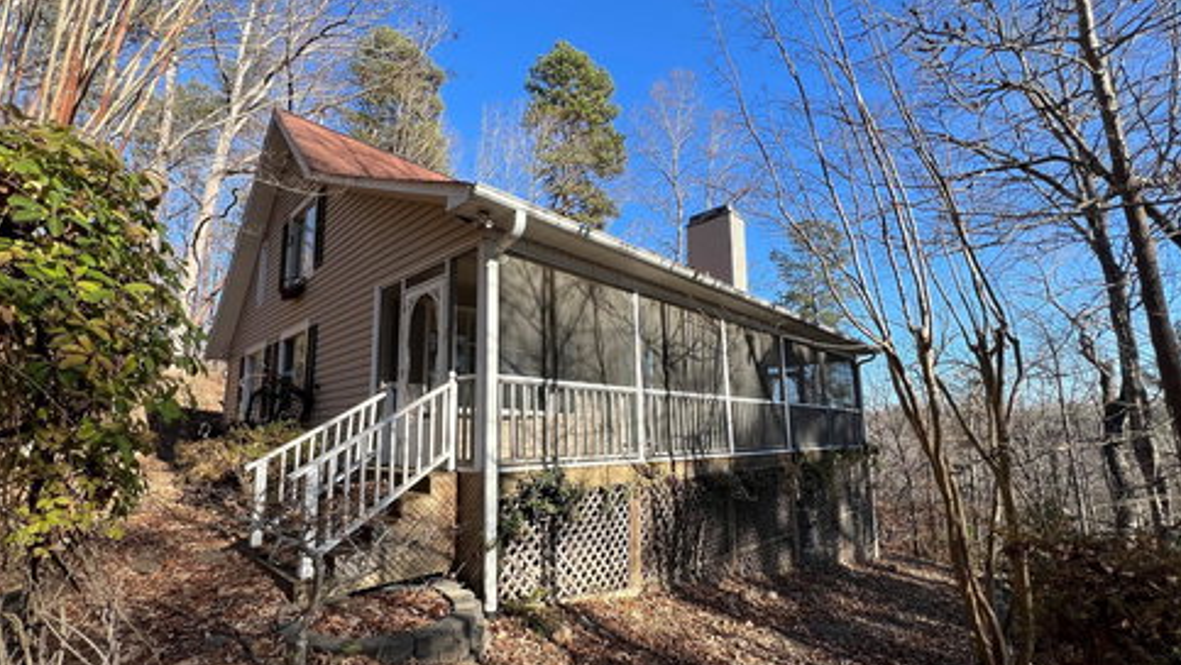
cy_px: 364
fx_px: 470
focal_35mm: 15
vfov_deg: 70.4
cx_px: 575
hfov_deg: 103.0
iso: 32
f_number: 1.8
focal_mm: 1.57
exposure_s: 1/645
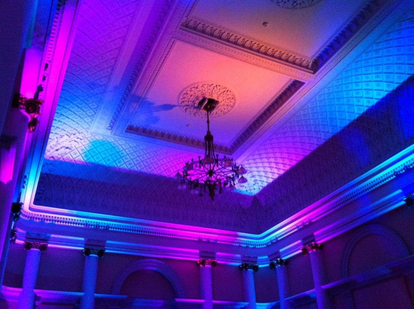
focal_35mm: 35
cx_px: 207
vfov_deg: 40.6
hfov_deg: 52.7
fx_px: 418
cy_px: 154
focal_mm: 3.85
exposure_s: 1/15
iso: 500
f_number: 2.8
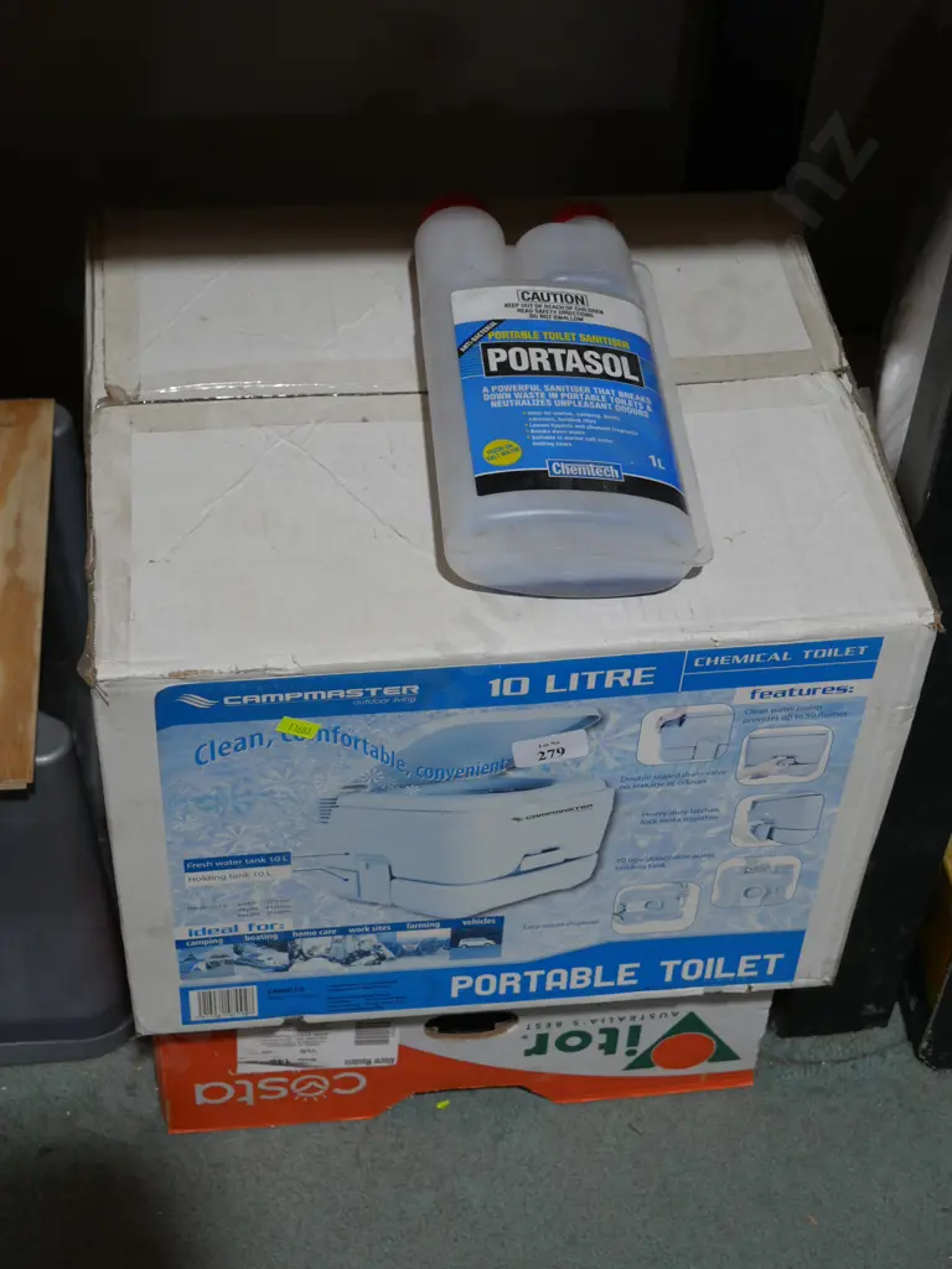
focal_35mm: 58
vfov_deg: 33.2
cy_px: 634
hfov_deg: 25.2
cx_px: 476
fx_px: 2127
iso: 400
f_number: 5.6
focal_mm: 29
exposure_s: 1/60
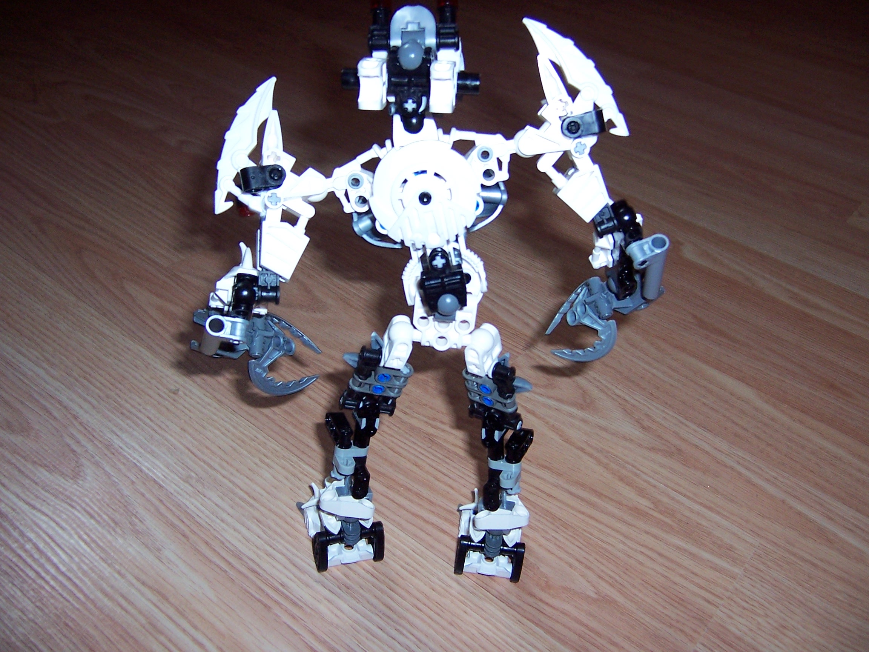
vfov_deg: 42.9
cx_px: 434
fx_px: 828
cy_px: 326
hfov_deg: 55.4
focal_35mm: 33
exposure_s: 1/60
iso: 140
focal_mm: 5.5
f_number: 2.8
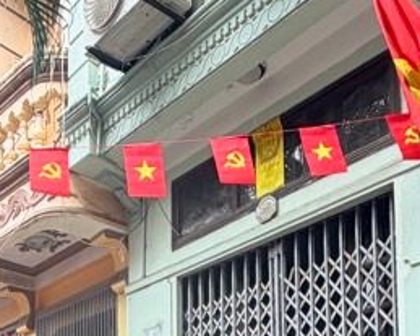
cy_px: 482
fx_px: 671
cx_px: 172
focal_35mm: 54
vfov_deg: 23.4
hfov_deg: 34.7
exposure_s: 1/159
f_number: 2.2
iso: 40
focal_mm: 2.22
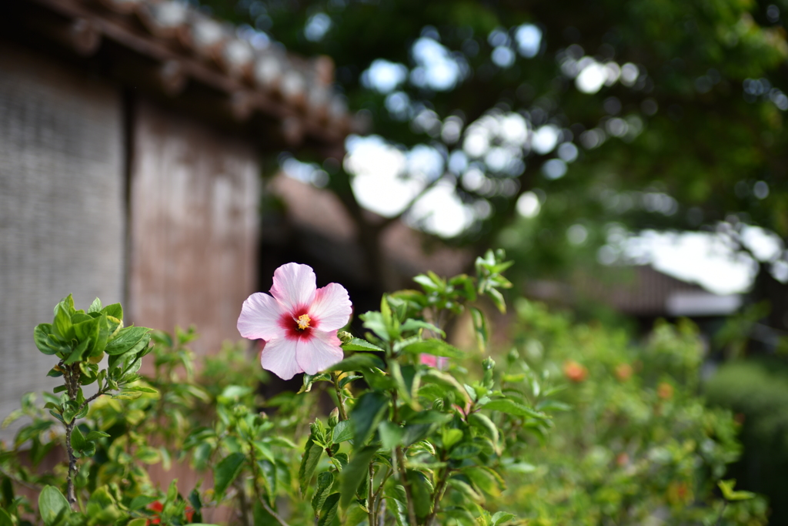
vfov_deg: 37.9
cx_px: 394
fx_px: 766
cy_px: 263
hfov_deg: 54.4
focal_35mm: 35
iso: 100
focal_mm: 35
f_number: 2
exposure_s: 1/1600
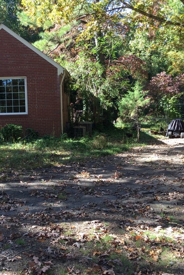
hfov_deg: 30.3
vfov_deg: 44.5
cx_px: 62
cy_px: 135
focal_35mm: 44
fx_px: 337
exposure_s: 1/120
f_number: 2.4
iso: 25
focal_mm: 3.3
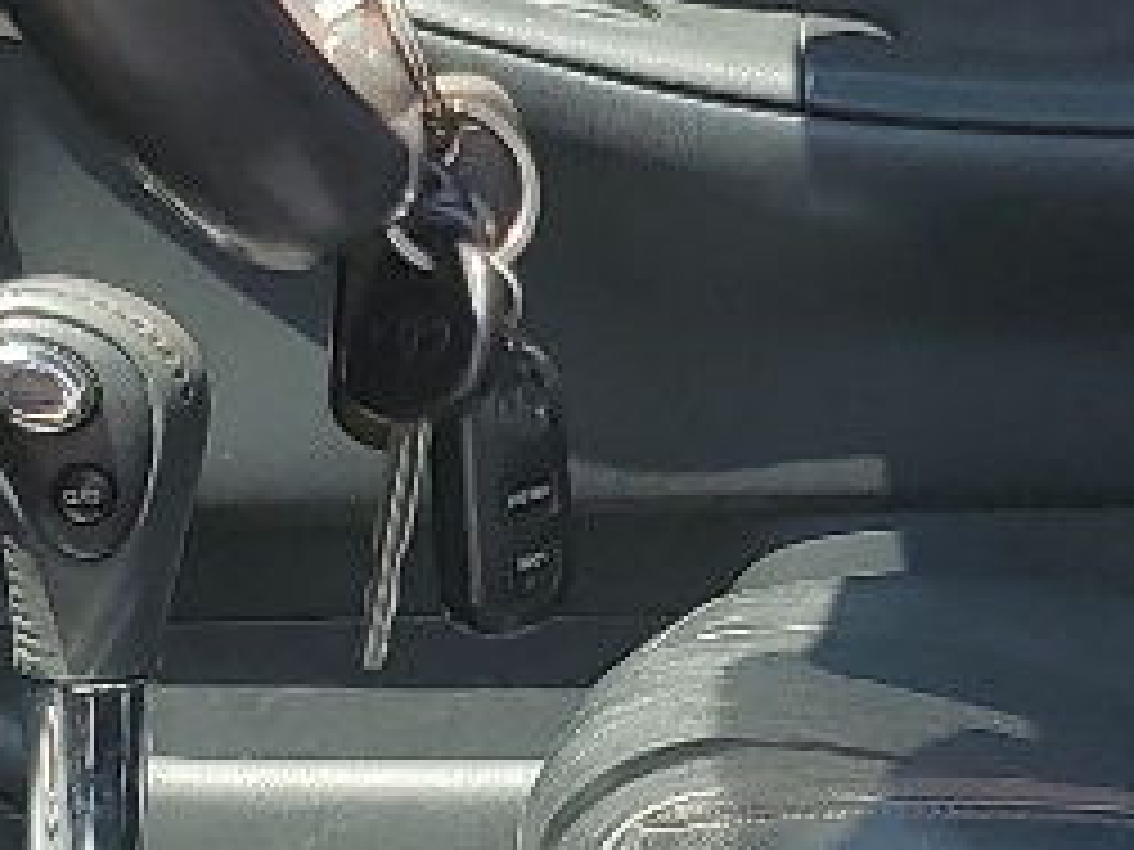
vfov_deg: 9.0
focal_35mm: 165
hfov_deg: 11.9
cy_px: 459
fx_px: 5405
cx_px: 850
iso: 50
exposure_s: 1/1000
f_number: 1.5
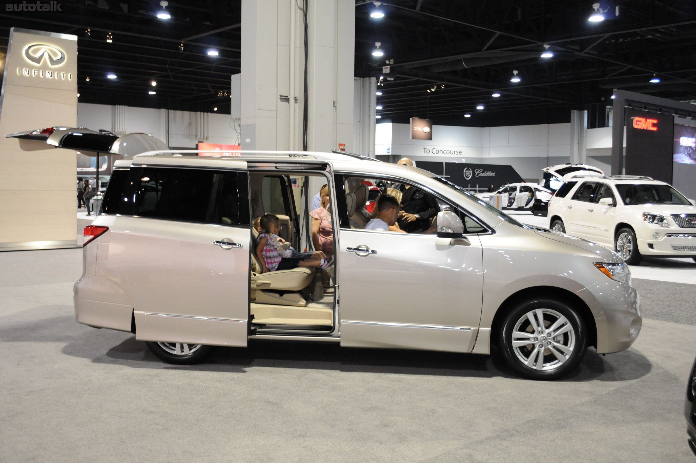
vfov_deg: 34.1
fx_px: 753
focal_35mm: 39
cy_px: 232
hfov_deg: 49.6
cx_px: 348
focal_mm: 26
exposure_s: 1/25
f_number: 4.2
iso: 800
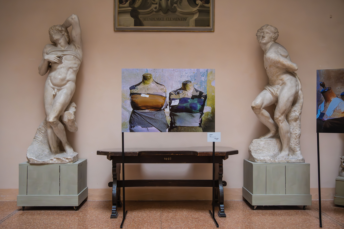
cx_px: 172
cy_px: 114
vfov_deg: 38.4
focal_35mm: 34
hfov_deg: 55.1
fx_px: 330
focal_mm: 23
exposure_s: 1/125
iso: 2500
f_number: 3.8
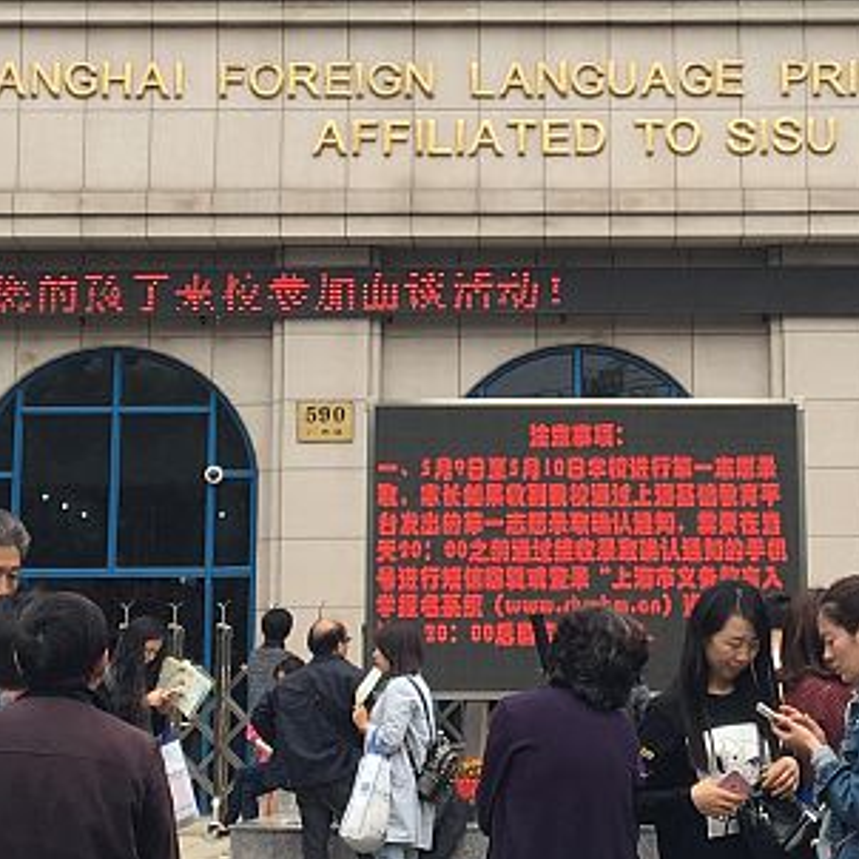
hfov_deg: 17.0
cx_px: 535
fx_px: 2864
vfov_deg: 16.9
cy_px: 171
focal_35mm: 102
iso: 25
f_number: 2.2
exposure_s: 1/444
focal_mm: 4.15
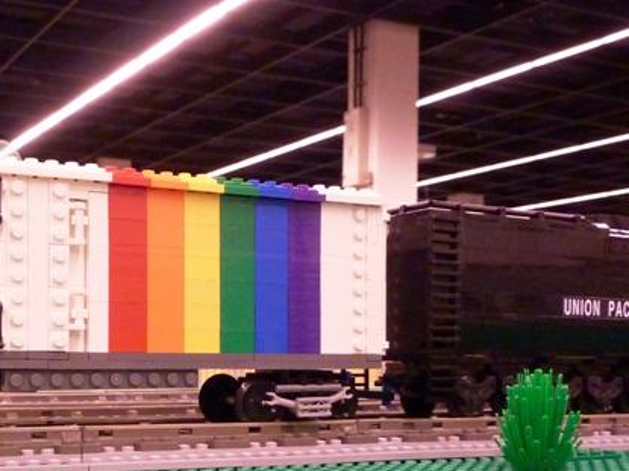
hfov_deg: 34.4
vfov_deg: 26.0
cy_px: 385
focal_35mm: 55
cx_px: 180
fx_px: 999
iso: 400
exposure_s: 1/13
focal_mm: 4.1
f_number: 3.3
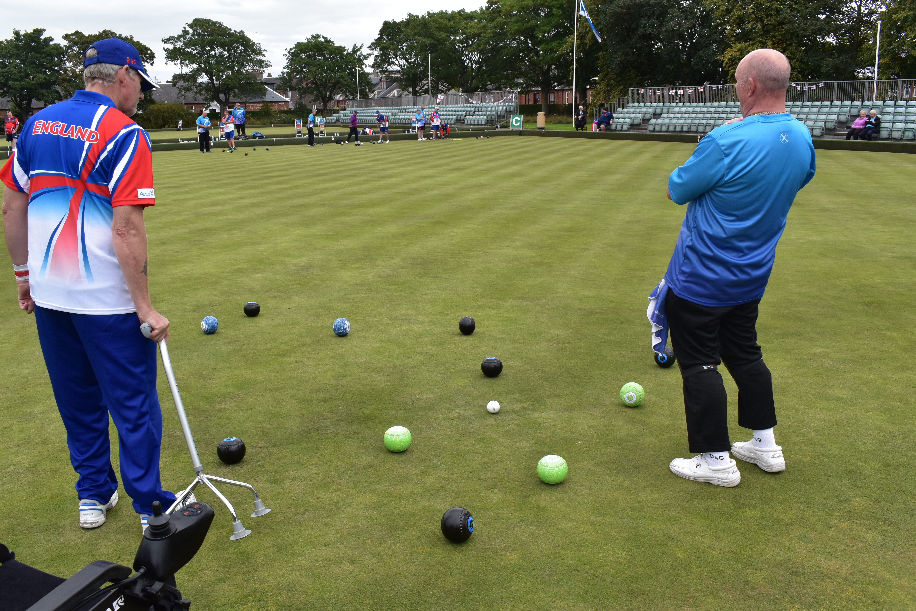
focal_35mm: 33
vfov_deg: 40.0
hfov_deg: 57.2
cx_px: 458
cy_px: 306
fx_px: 840
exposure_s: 1/320
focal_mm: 22
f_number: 10
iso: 400
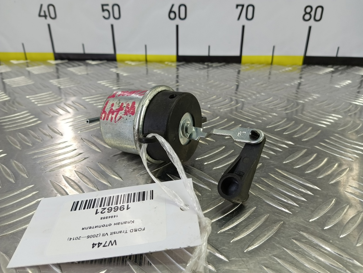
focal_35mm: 23
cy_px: 136
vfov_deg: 58.9
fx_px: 241
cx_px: 182
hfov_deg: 73.9
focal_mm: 4.11
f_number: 1.6
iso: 114
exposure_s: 1/50
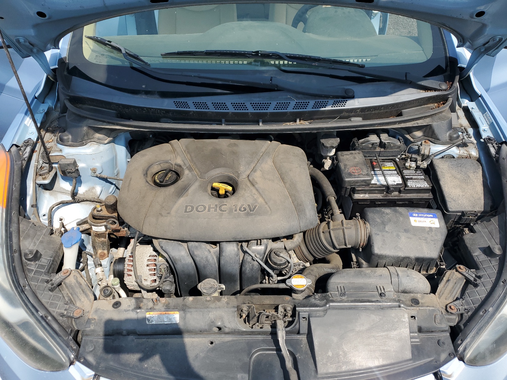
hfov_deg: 67.3
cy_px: 190
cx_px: 254
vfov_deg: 53.1
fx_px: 381
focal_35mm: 26
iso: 50
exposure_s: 1/2000
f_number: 1.5
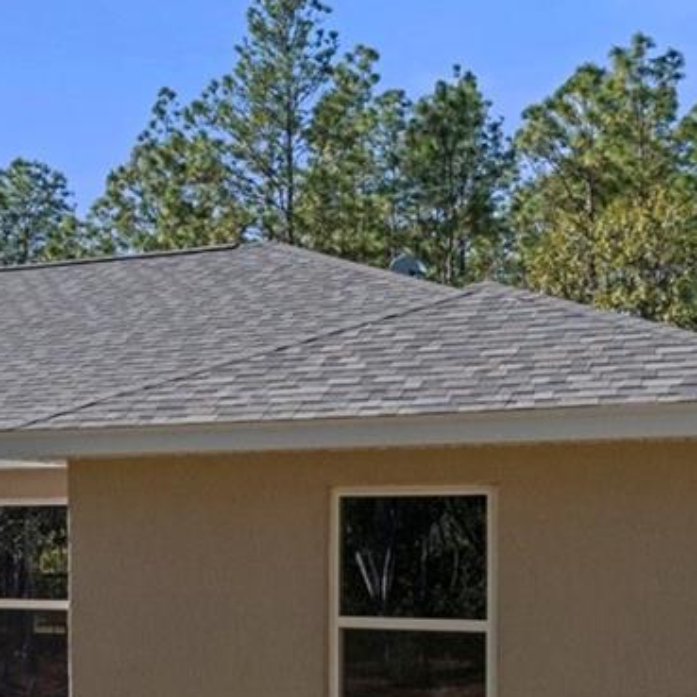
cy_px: 550
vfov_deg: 23.7
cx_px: -161
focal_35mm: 72
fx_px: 1637
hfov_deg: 22.1
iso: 320
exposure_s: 1/200
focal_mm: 13
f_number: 8
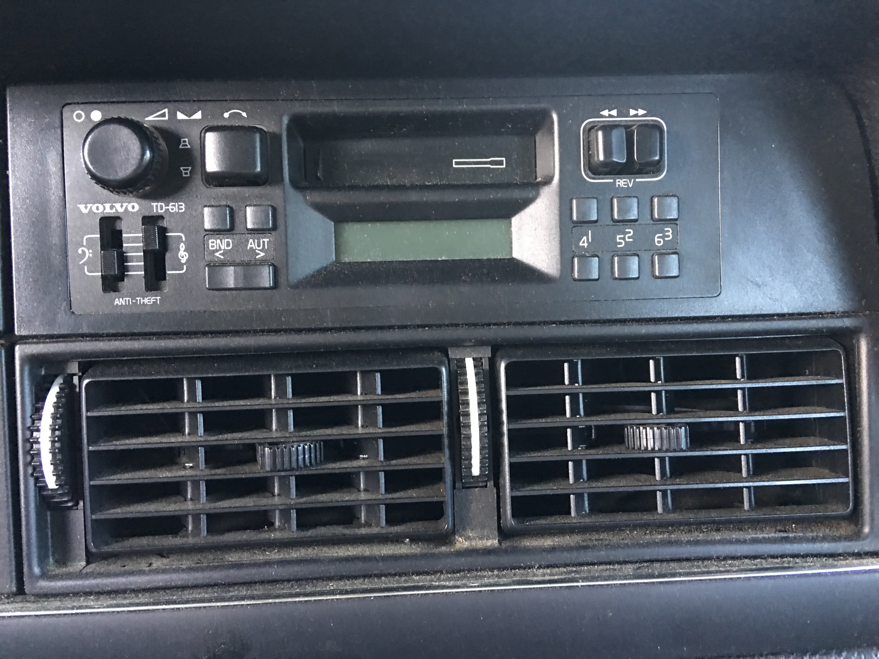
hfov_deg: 61.7
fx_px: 736
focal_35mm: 29
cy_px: 330
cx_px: 440
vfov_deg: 48.2
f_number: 2.2
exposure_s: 1/4
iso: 64
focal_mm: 4.15
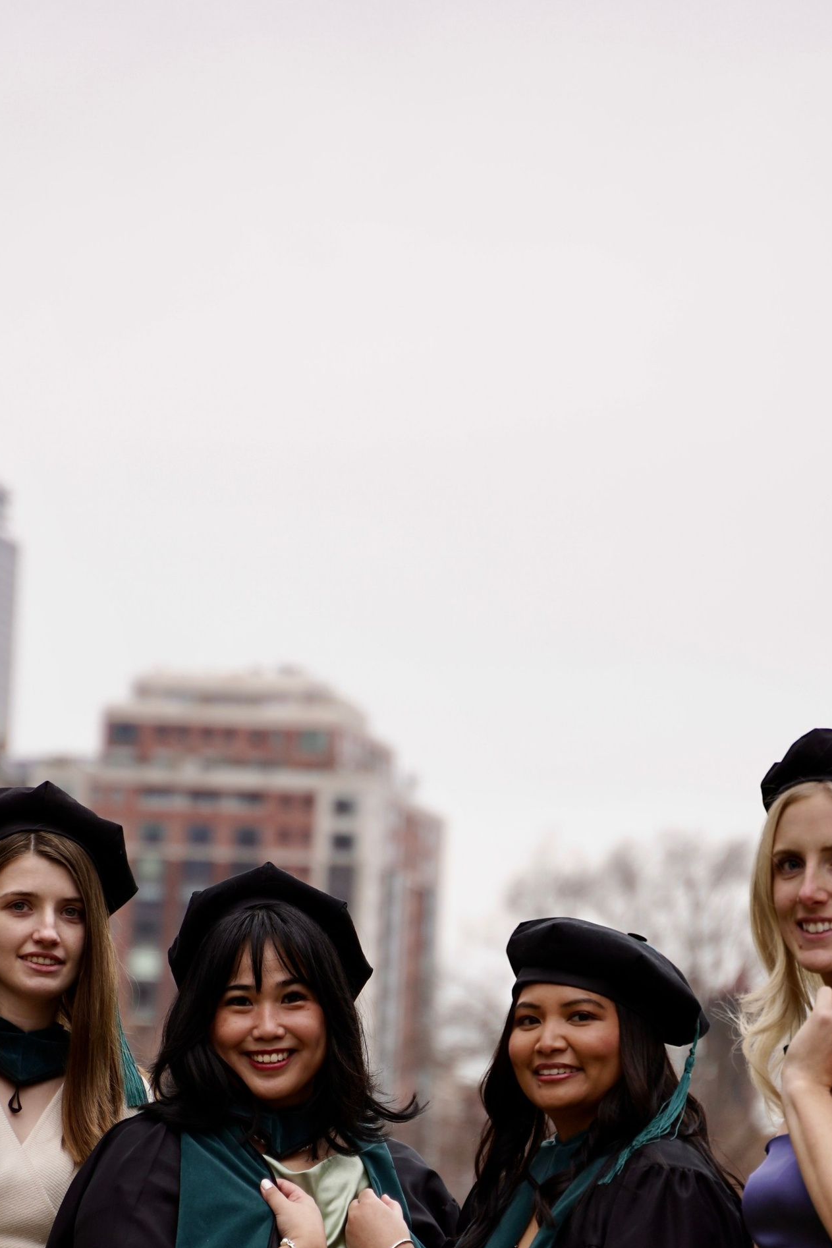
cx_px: 393
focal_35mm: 152
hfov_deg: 9.0
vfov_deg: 13.4
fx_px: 5268
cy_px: 1179
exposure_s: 1/60
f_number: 2.8
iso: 160
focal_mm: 75
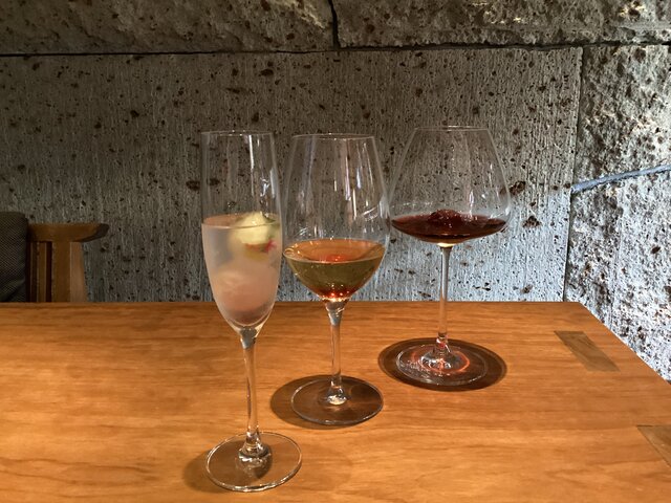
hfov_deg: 58.4
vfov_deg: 45.4
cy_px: 252
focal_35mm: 31
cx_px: 336
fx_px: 601
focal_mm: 3.3
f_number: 2.4
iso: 400
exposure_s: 1/25
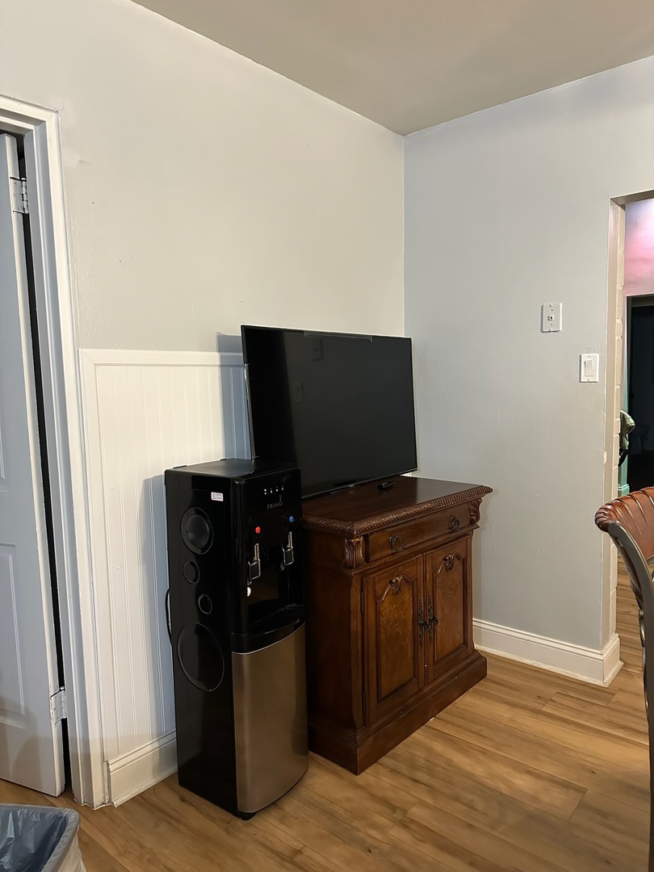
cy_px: 436
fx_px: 605
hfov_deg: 56.8
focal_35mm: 24
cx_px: 327
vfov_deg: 71.6
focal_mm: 6.86
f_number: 1.78
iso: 800
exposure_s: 1/60
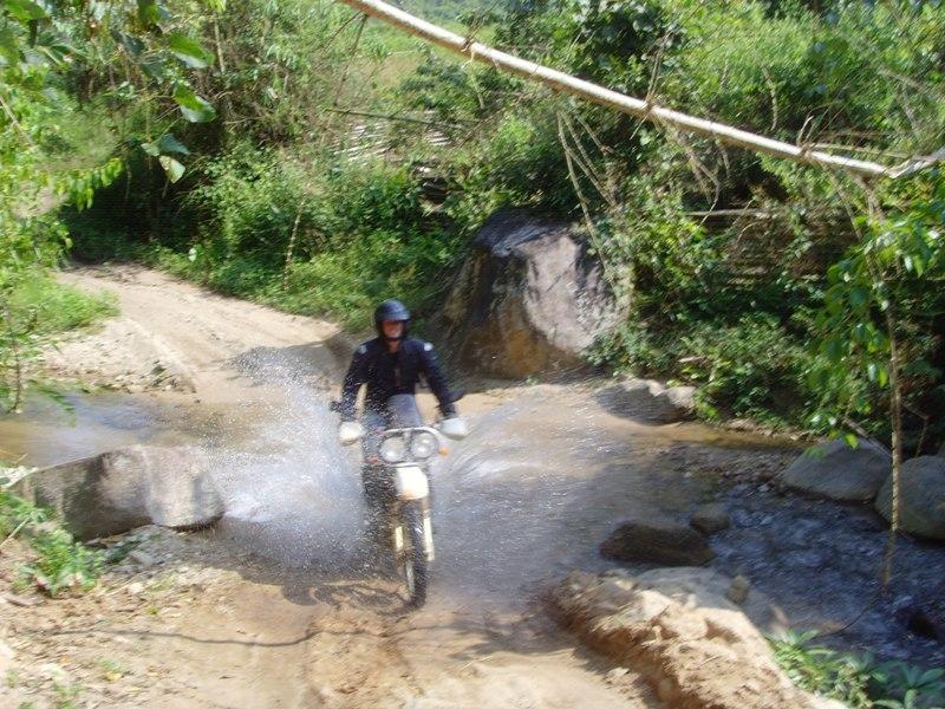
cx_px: 472
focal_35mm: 39
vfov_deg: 36.8
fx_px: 1065
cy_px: 354
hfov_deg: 47.9
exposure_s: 1/125
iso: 80
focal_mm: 6.6
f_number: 6.3
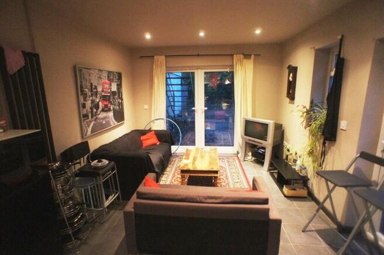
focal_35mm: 24
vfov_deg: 53.0
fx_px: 256
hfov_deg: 73.8
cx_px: 192
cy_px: 128
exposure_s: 1/30
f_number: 2.8
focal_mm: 16
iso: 1000
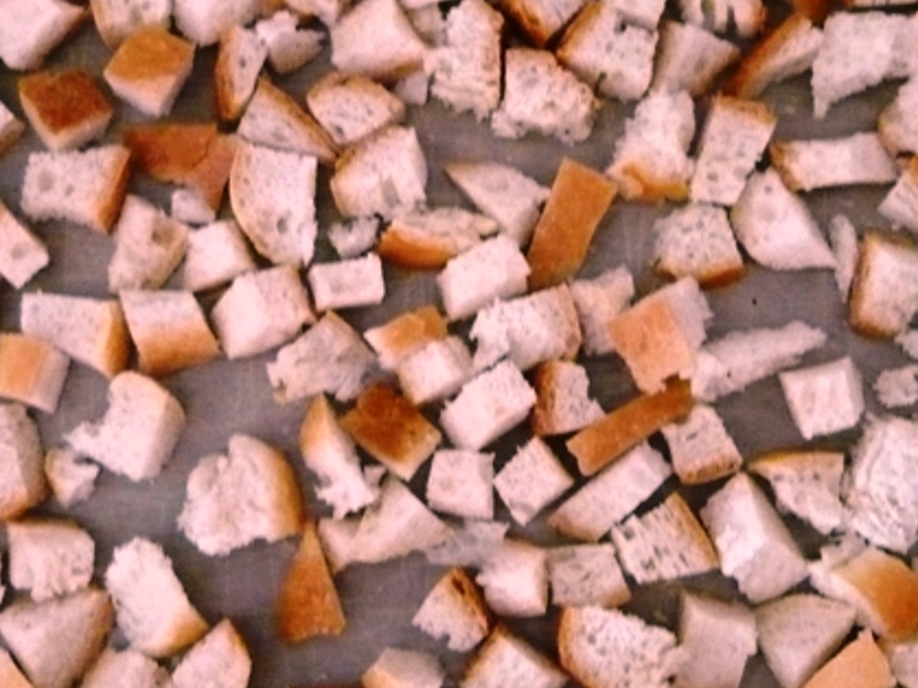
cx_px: 447
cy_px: 313
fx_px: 1670
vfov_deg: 23.3
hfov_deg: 30.7
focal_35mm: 63
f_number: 2.8
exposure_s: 1/15
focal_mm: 5.5
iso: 800
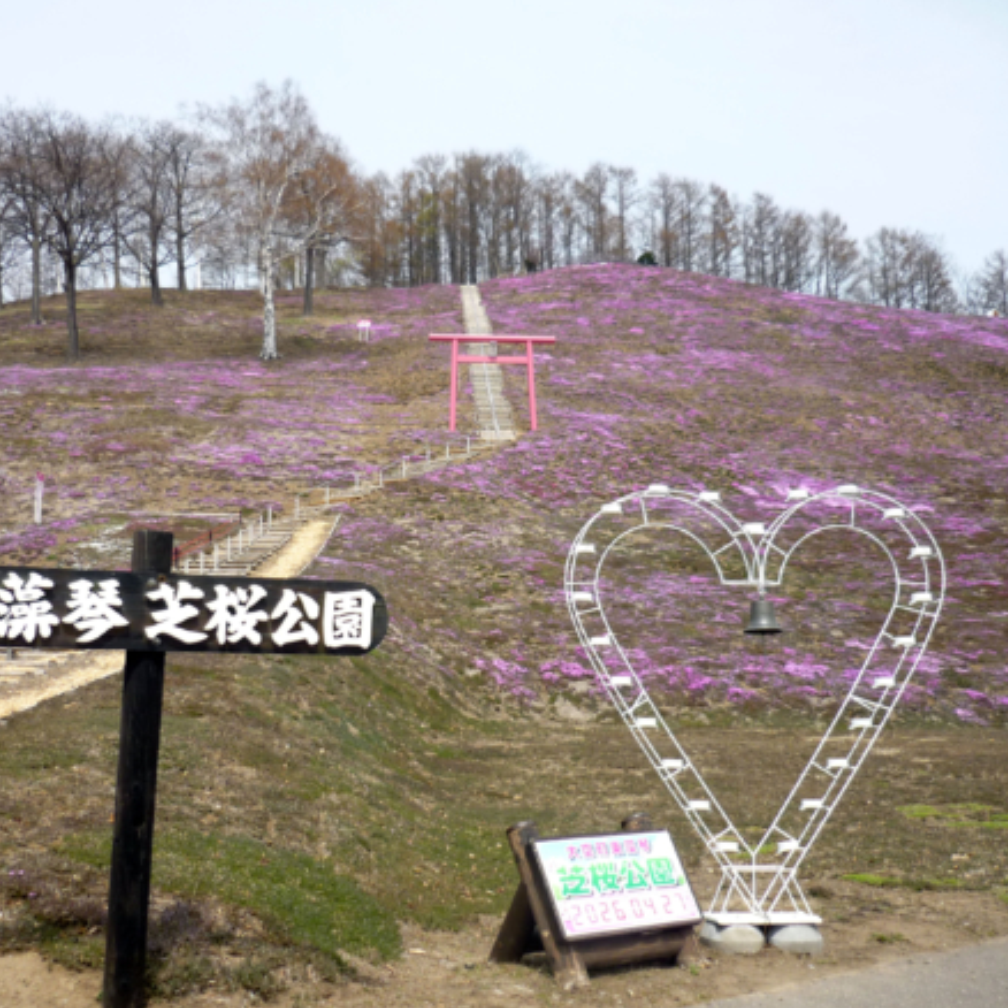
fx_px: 1318
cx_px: 421
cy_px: 516
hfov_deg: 41.7
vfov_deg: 41.9
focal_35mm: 40
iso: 100
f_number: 8
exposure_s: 1/125
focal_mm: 5.5
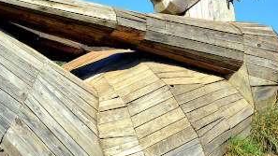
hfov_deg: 31.7
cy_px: 41
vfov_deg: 18.4
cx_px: 64
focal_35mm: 65
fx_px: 479
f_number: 13
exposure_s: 1/640
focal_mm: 32
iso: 640
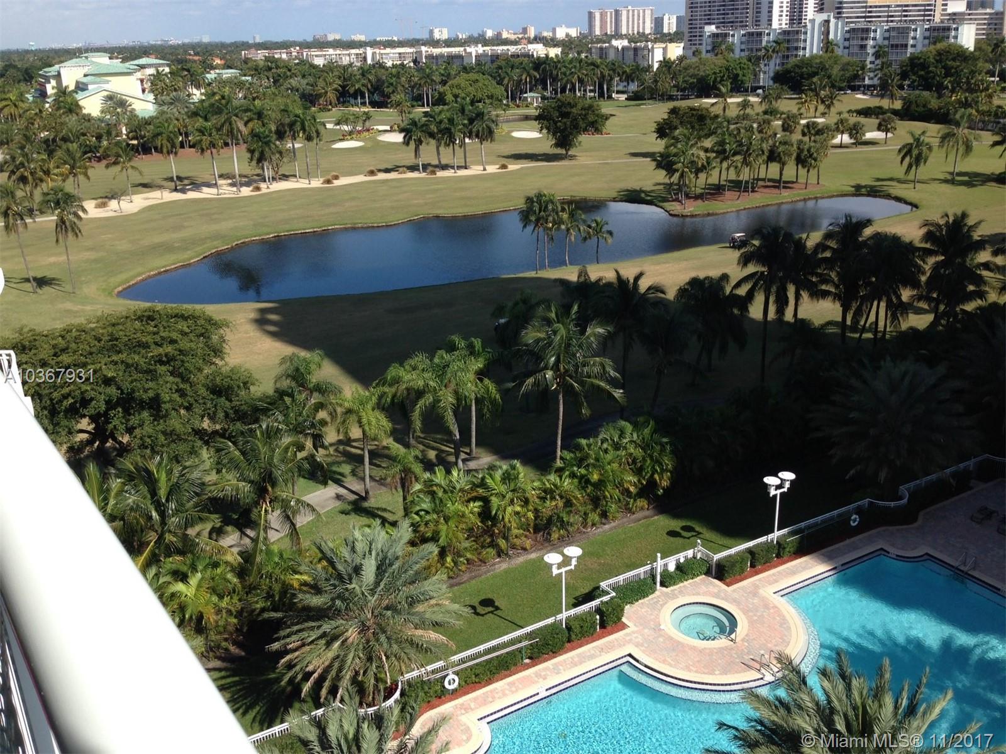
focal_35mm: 33
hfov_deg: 55.4
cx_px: 503
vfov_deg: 42.9
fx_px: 959
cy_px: 377
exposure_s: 1/1323
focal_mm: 4.12
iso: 50
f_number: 2.4
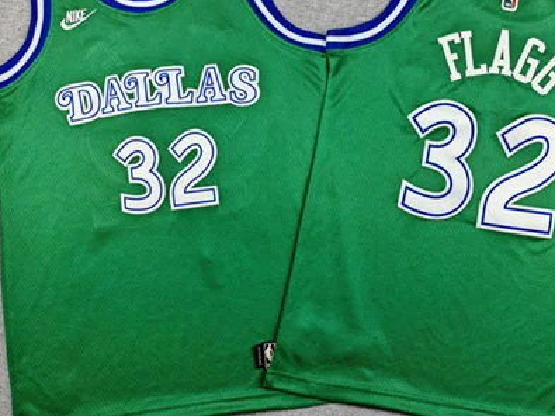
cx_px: 322
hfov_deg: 48.8
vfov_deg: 37.6
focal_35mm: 38
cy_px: 177
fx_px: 609
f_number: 1.9
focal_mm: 5.3
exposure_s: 1/100
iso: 80
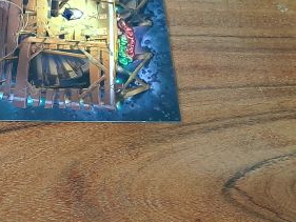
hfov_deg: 21.5
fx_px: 761
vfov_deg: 16.5
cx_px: 32
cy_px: 168
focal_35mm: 89
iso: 250
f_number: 1.8
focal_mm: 4.65
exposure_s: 1/50
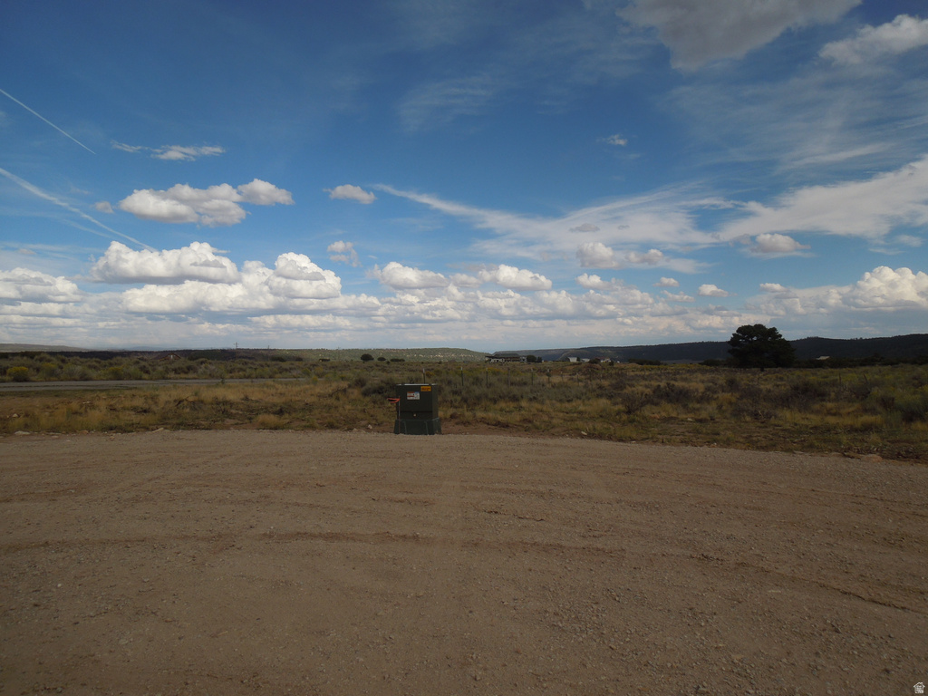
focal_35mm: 25
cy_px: 348
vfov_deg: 54.9
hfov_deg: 69.4
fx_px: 670
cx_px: 464
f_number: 6.6
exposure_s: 1/800
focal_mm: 4.5
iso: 100
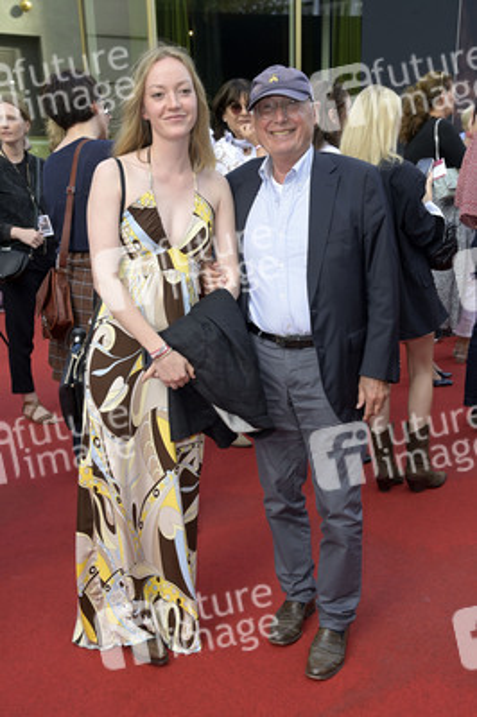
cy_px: 358
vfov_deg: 44.5
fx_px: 876
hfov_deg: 30.5
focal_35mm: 44
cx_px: 238
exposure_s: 1/200
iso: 400
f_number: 5.6
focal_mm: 44
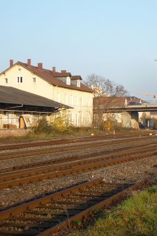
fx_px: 524
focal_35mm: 80
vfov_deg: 25.4
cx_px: 148
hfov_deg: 16.8
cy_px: 119
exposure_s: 1/320
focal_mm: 5.8
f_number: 4
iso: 100
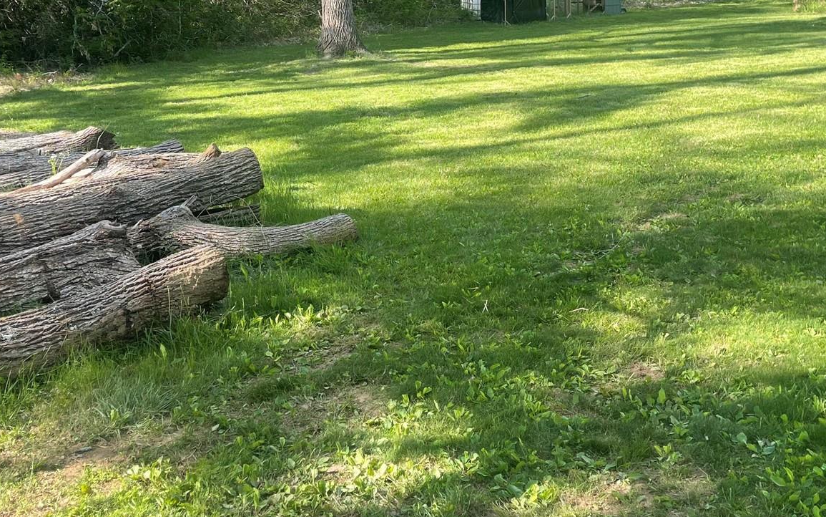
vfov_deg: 26.6
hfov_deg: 42.6
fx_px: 1058
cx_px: 379
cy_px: 68
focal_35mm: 47
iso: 32
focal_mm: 5.1
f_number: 1.6
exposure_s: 1/611
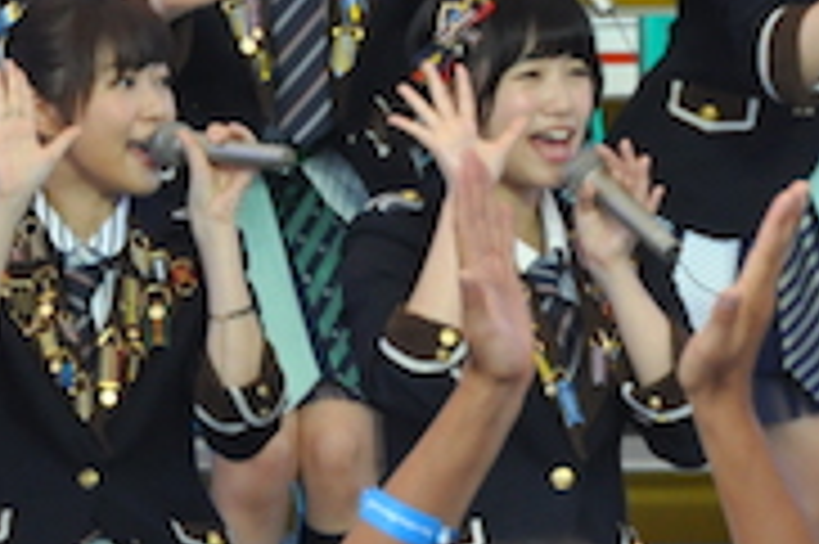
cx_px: -112
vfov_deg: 1.8
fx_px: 17001
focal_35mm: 748
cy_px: 67
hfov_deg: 2.8
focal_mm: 150
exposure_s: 1/500
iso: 1000
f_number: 8
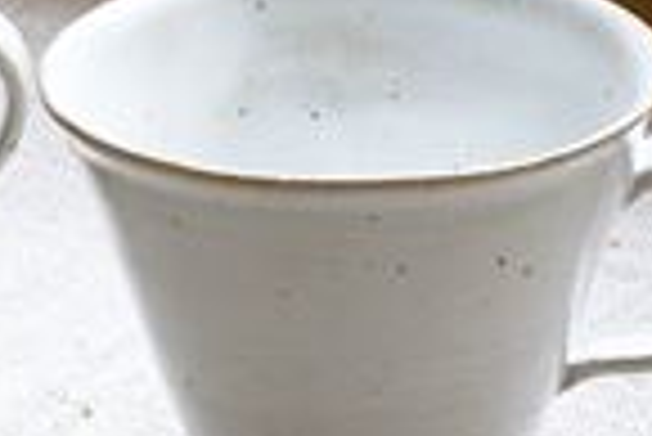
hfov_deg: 12.5
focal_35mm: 163
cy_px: 202
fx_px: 2947
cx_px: 27
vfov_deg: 8.5
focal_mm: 35
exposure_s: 1/160
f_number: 8
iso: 100
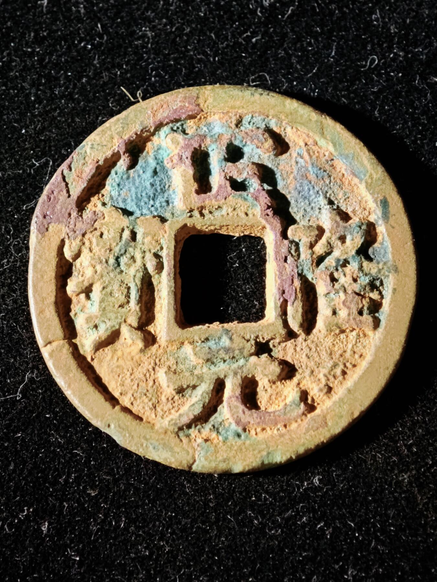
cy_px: 291
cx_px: 218
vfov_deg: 18.4
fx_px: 1801
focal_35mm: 107
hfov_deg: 13.8
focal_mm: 9
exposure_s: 1/100
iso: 500
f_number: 2
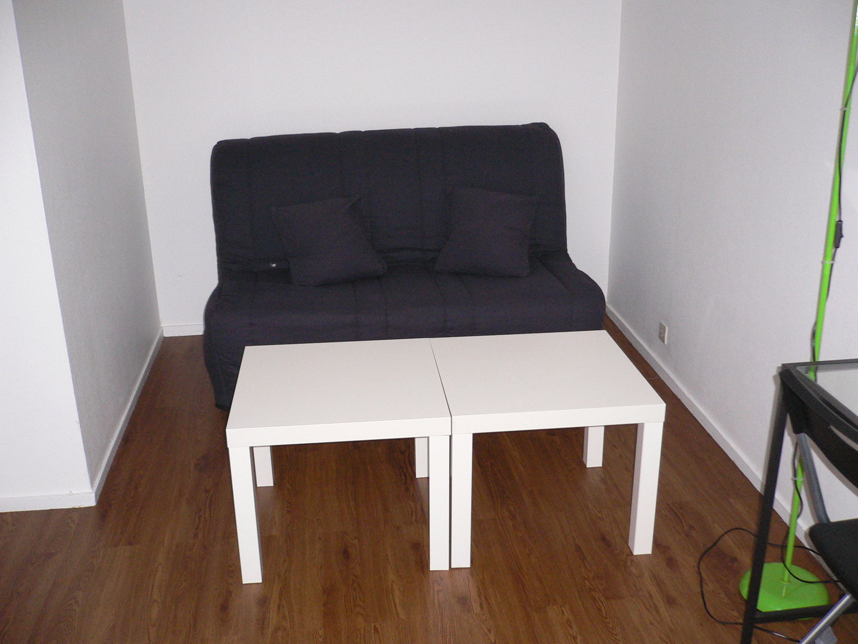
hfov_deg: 52.6
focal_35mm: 35
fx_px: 868
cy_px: 322
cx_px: 429
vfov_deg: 40.7
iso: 300
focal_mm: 5.8
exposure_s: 1/60
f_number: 2.8
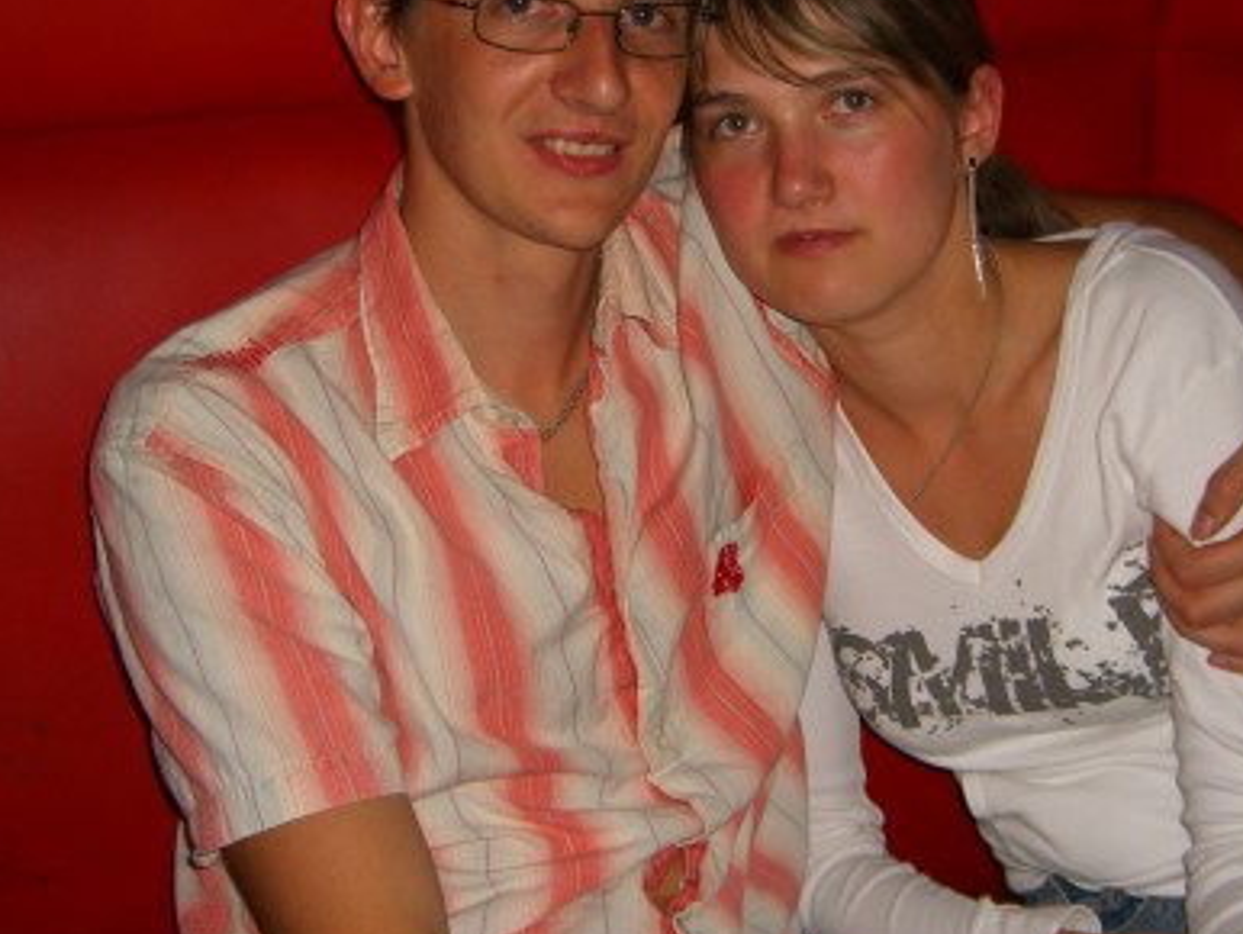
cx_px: 705
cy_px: 415
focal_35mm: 59
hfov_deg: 32.6
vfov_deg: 24.8
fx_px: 2120
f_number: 2.8
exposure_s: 1/60
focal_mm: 7.9
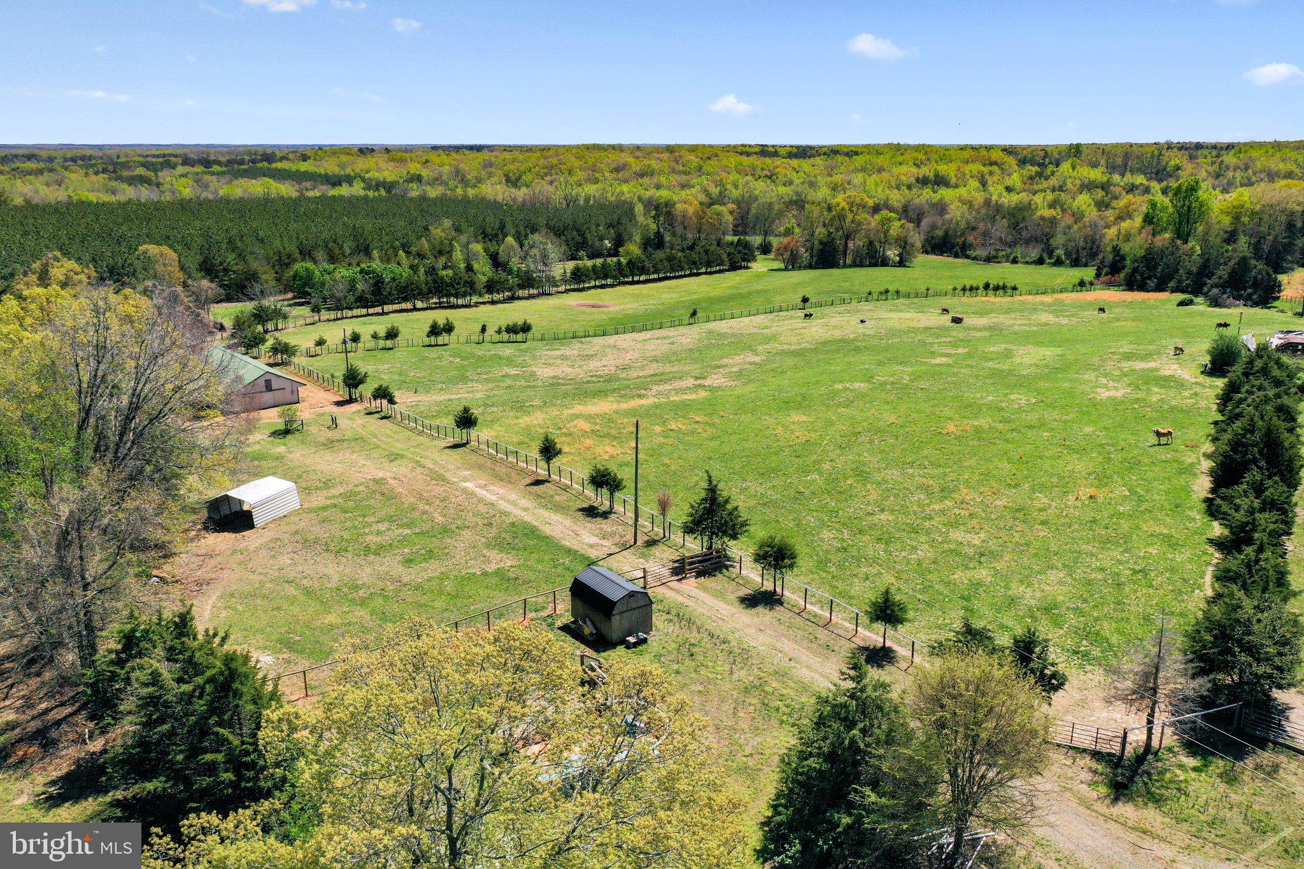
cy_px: 434
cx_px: 652
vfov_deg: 46.4
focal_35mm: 28
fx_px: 1014
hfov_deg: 65.5
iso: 100
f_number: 4
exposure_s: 1/100
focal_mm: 10.26
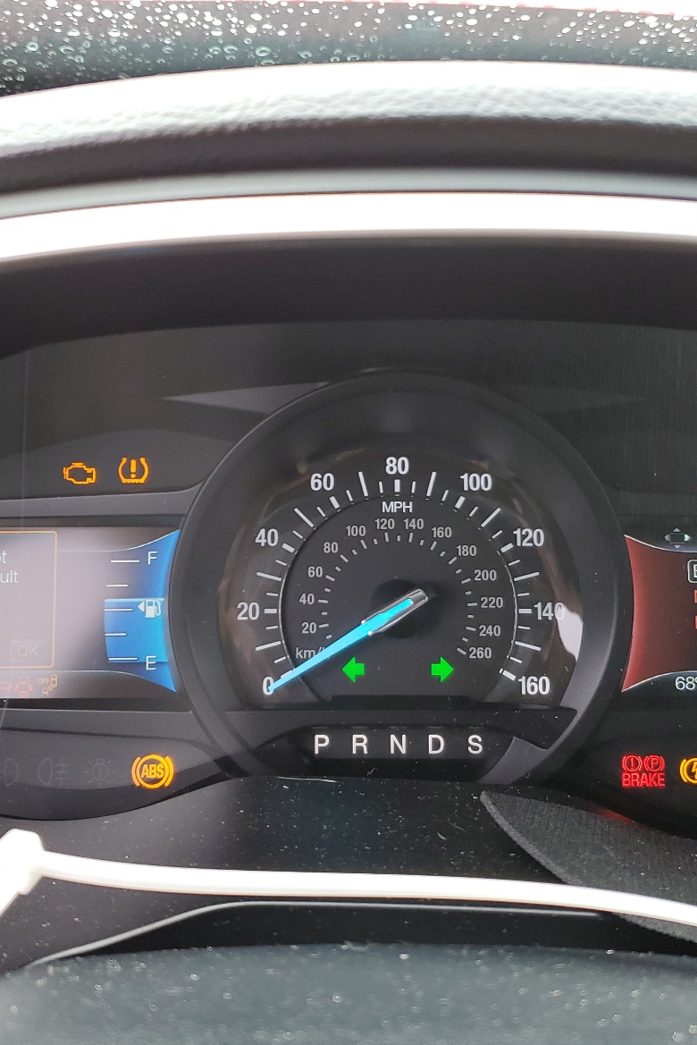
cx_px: 348
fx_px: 1074
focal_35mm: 37
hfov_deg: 36.0
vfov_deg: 51.9
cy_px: 522
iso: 55
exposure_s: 1/120
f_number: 1.5
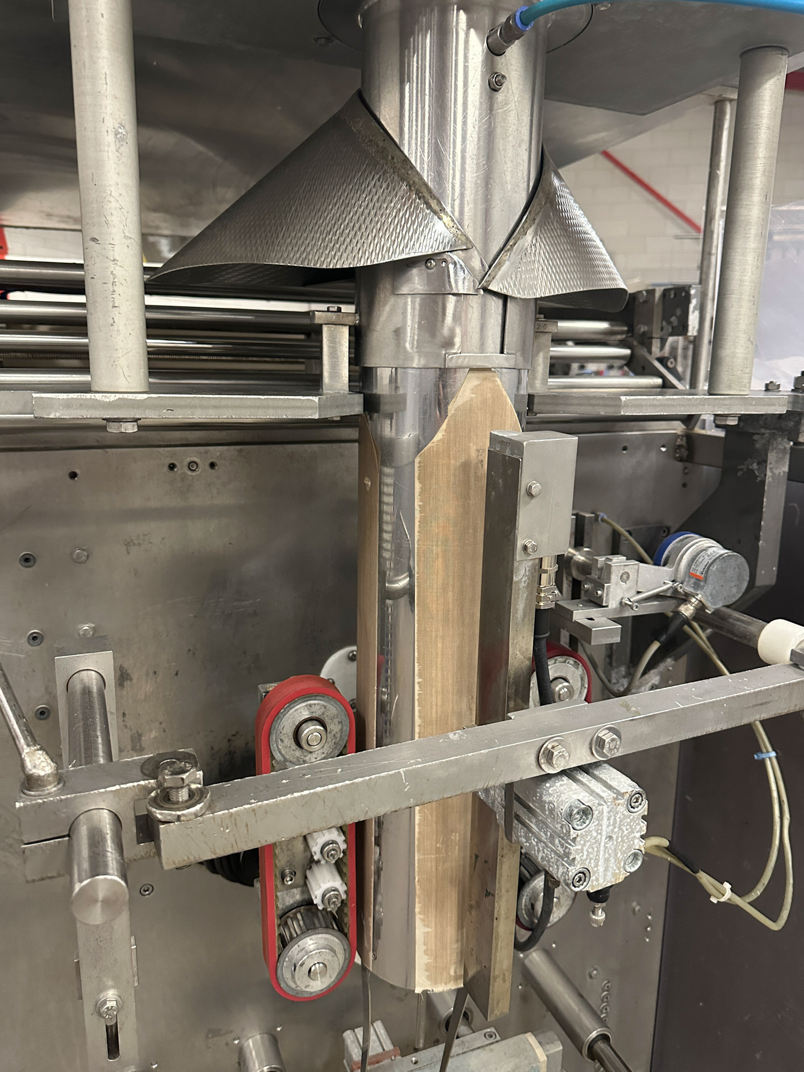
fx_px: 774
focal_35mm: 25
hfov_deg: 54.9
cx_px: 403
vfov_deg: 69.4
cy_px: 540
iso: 640
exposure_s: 1/50
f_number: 1.8
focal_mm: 6.86
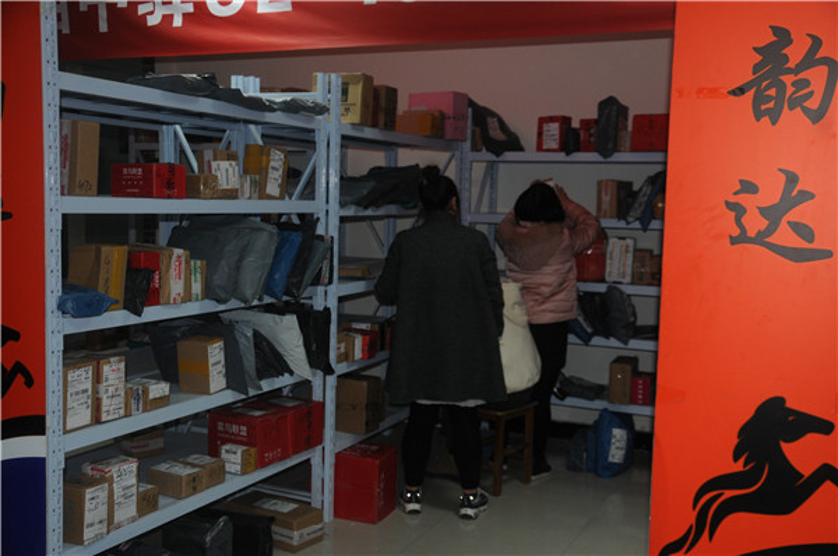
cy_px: 278
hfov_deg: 51.4
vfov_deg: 35.4
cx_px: 419
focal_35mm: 38
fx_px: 872
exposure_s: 1/30
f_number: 4
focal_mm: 25
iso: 500
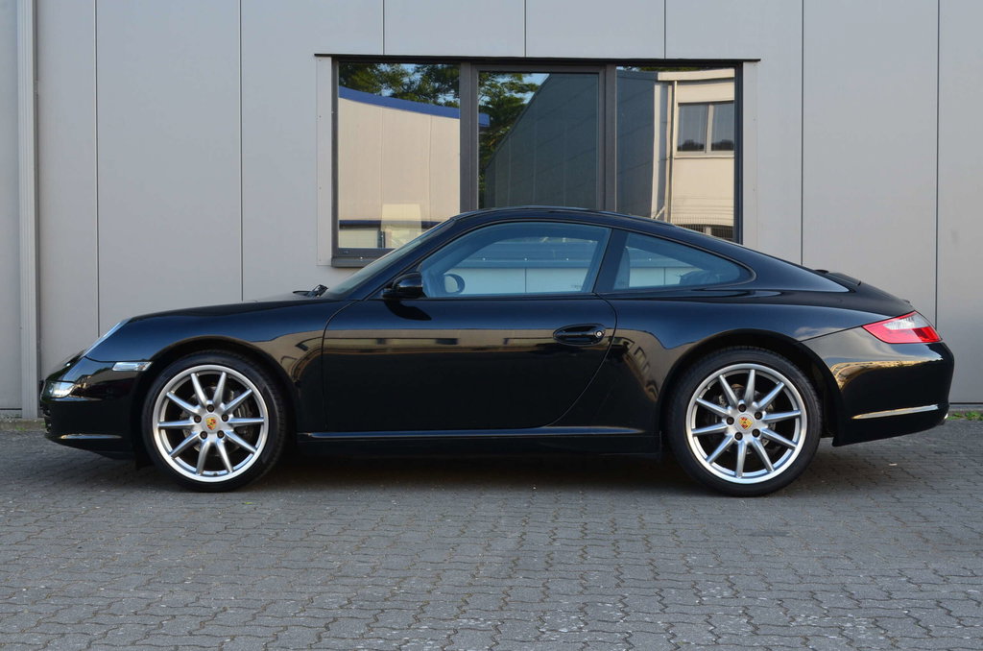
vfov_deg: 27.9
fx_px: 1308
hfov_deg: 41.2
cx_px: 492
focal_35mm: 48
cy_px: 326
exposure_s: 1/50
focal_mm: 32
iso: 400
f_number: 10
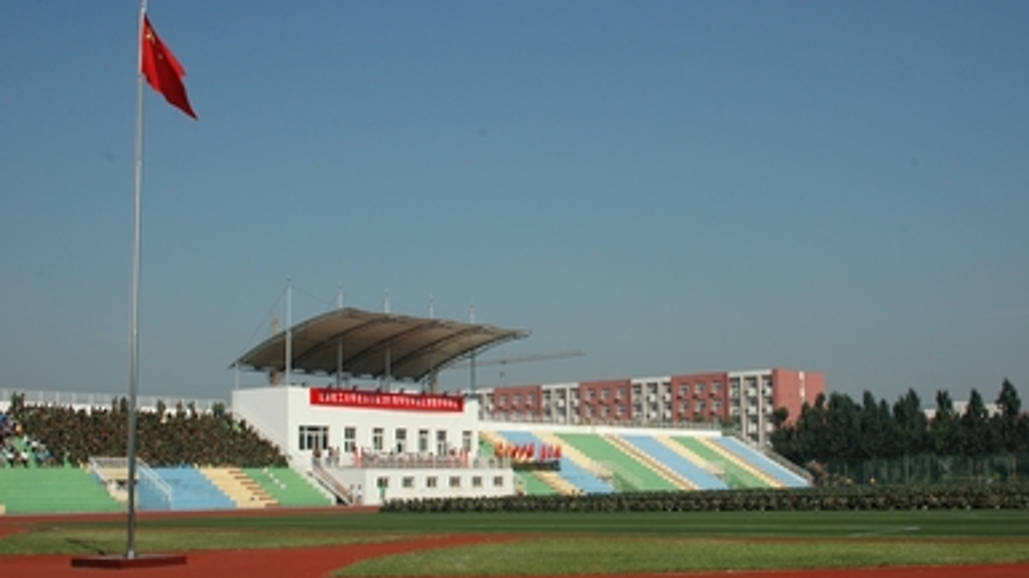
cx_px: 540
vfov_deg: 24.9
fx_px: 1309
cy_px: 296
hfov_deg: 42.9
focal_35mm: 48
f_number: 11
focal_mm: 28
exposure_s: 1/500
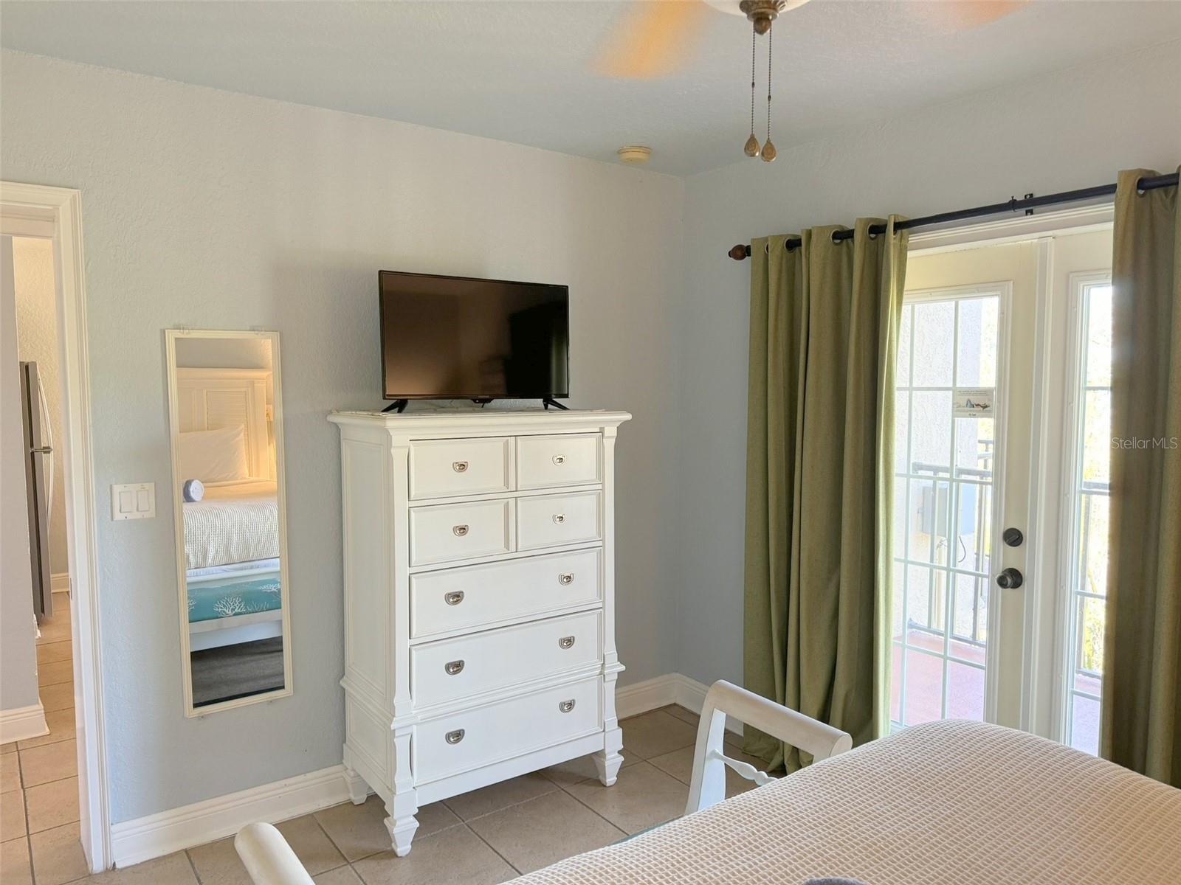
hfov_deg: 71.6
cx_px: 590
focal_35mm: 24
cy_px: 442
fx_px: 819
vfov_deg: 56.8
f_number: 1.78
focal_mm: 6.76
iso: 200
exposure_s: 1/60
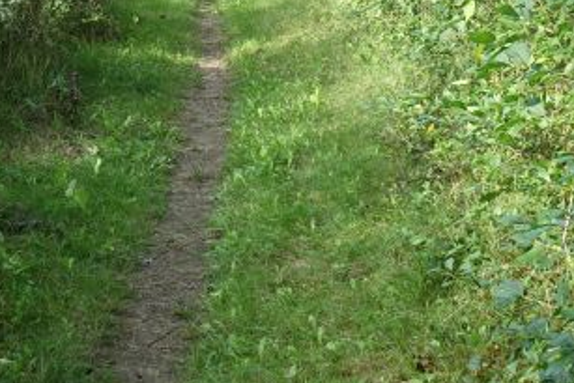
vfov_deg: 16.7
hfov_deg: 25.2
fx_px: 1276
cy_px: -8
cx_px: 172
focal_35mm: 80
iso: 125
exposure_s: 1/125
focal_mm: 8.8
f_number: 4
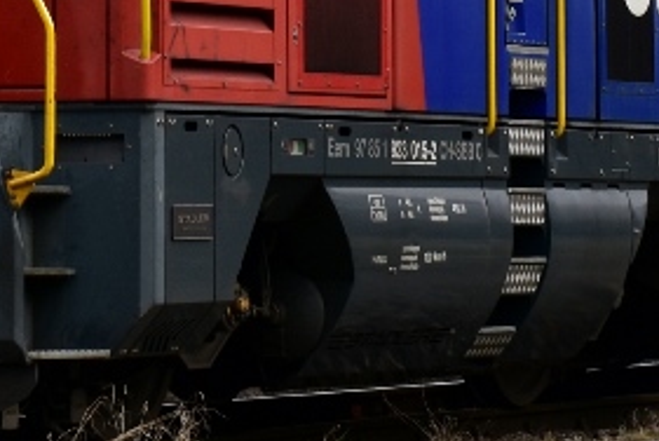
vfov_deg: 5.3
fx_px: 4691
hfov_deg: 8.0
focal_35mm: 256
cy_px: -195
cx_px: 204
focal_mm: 40
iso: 160
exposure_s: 1/125
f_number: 11
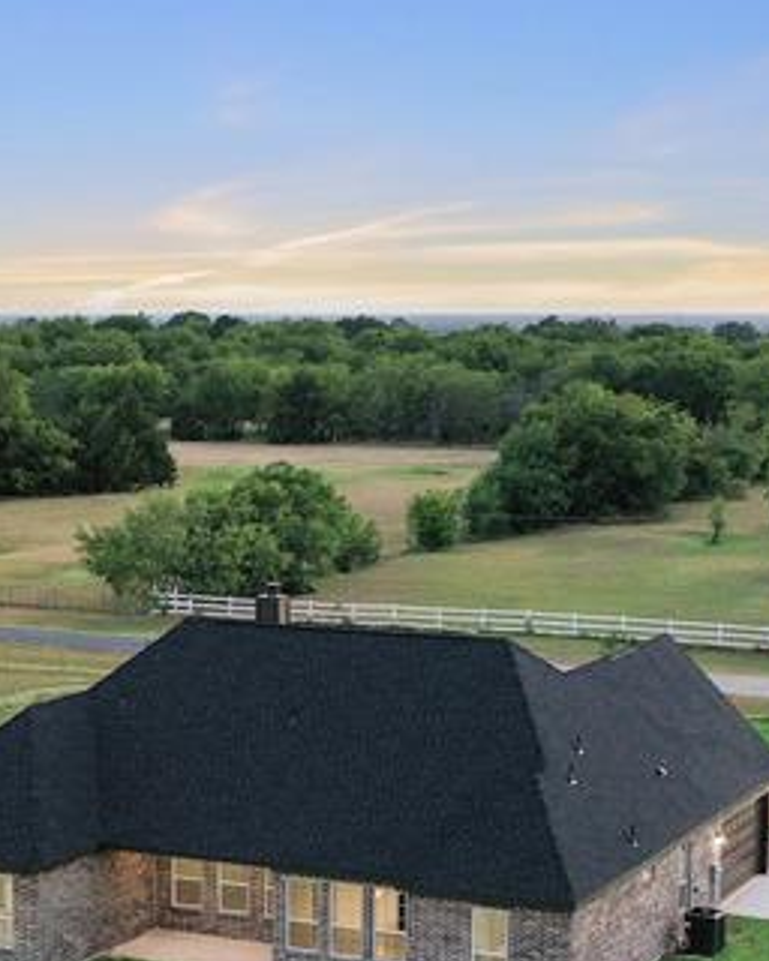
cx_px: 279
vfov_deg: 22.5
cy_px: 721
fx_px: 2390
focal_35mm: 84
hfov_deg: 18.2
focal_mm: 10.26
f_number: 3.5
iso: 100
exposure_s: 1/40
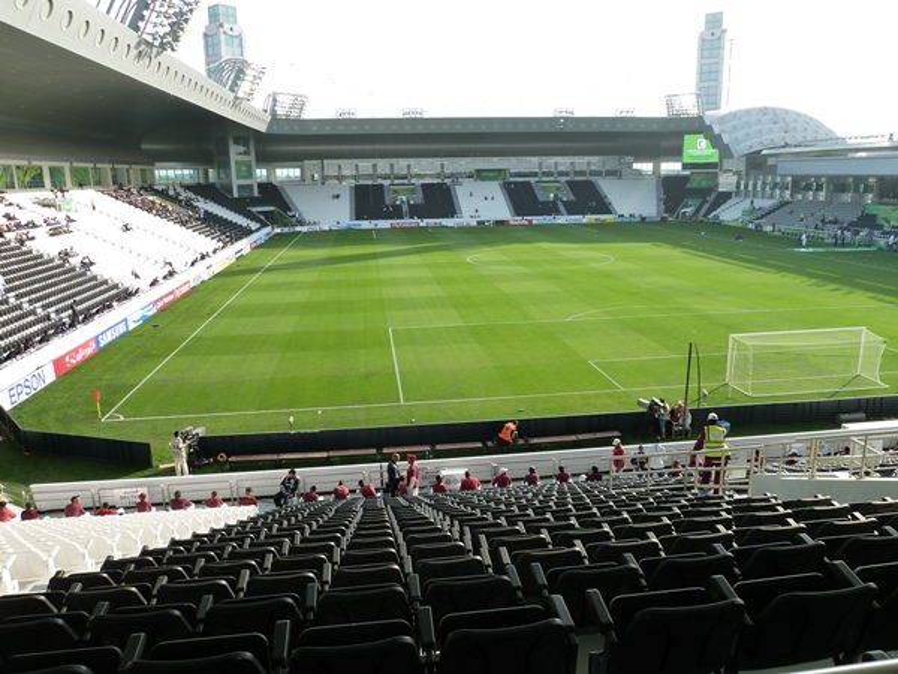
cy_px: 337
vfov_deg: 54.9
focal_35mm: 25
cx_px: 449
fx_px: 649
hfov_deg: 69.4
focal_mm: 4.1
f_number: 4
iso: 125
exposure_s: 1/200
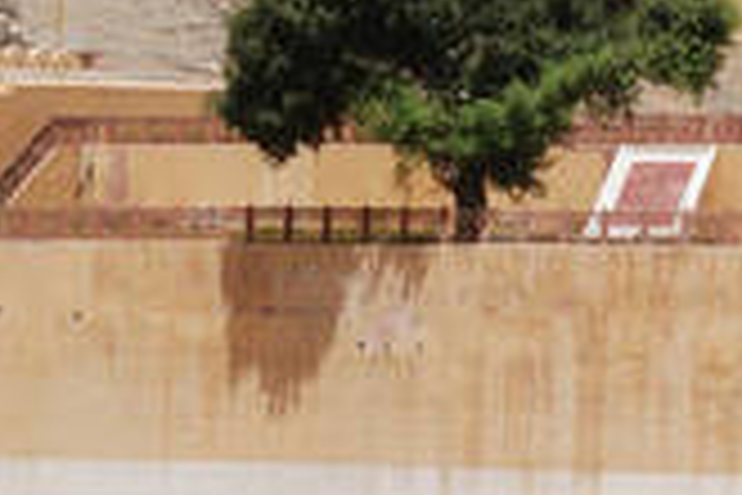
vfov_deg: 7.6
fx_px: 3668
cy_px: -261
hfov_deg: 10.8
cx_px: 1354
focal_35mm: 178
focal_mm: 28
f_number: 11
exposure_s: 1/160
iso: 100
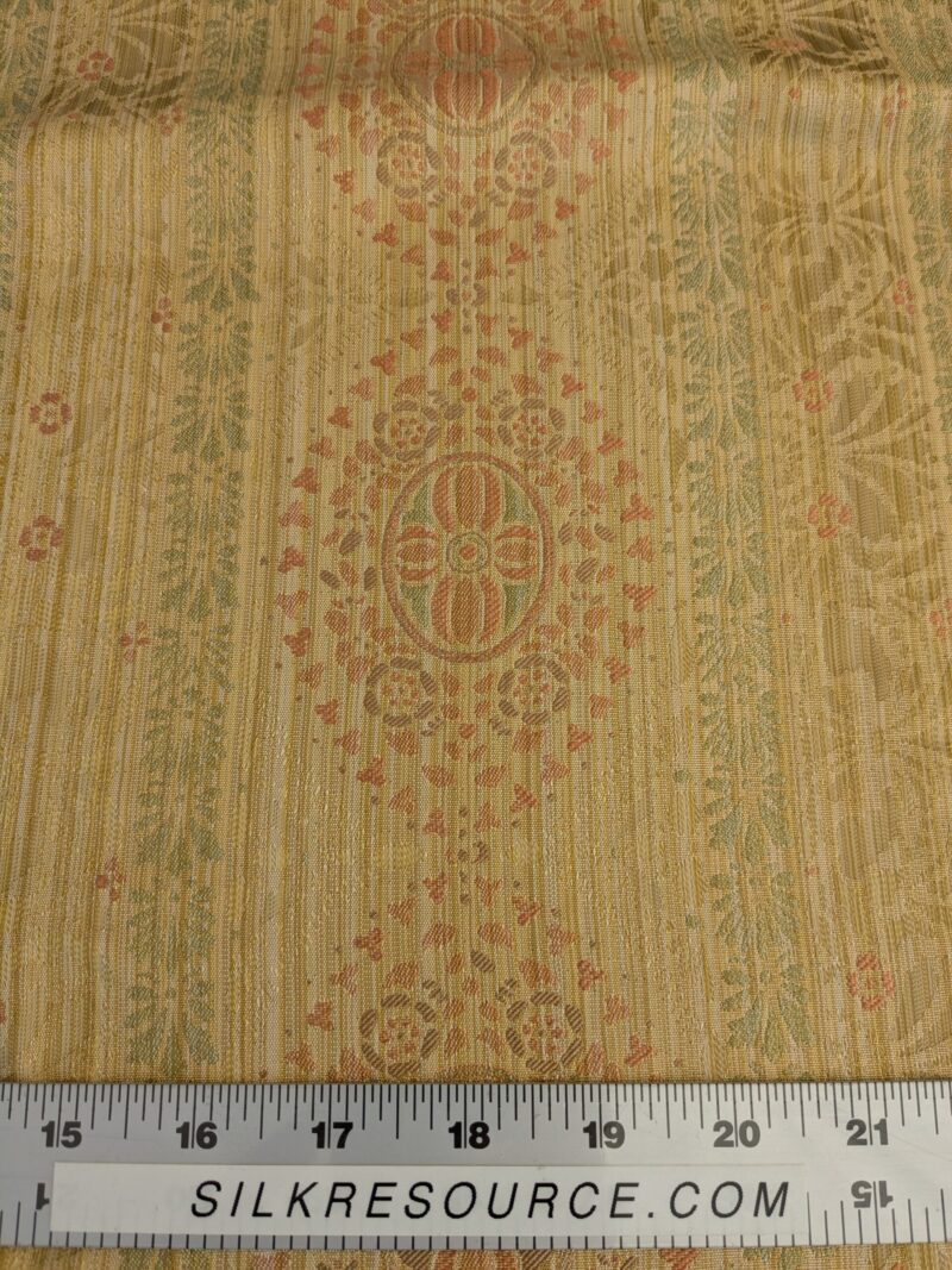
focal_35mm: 27
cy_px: 635
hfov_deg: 51.3
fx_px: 990
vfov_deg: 65.3
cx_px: 476
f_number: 1.73
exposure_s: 1/835
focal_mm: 4.38
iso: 44
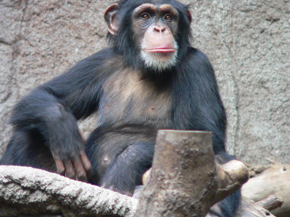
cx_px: 144
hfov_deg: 3.8
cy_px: 97
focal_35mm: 525
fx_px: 4398
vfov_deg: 2.8
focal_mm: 72
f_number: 2.8
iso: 200
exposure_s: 1/25
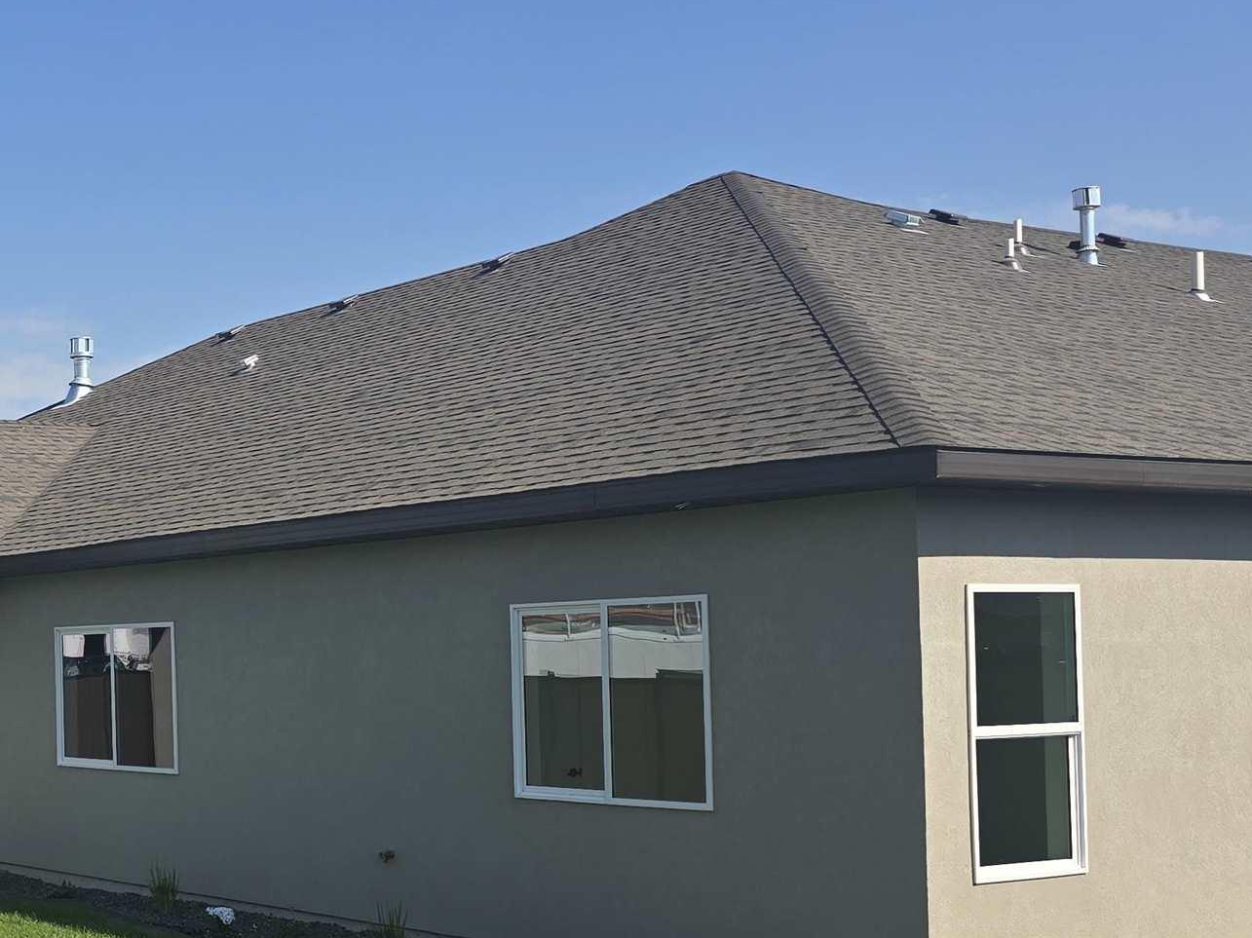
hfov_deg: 31.5
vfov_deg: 26.4
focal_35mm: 55
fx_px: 1989
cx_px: -78
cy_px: 604
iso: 12
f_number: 1.7
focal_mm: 6.3
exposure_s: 1/1000
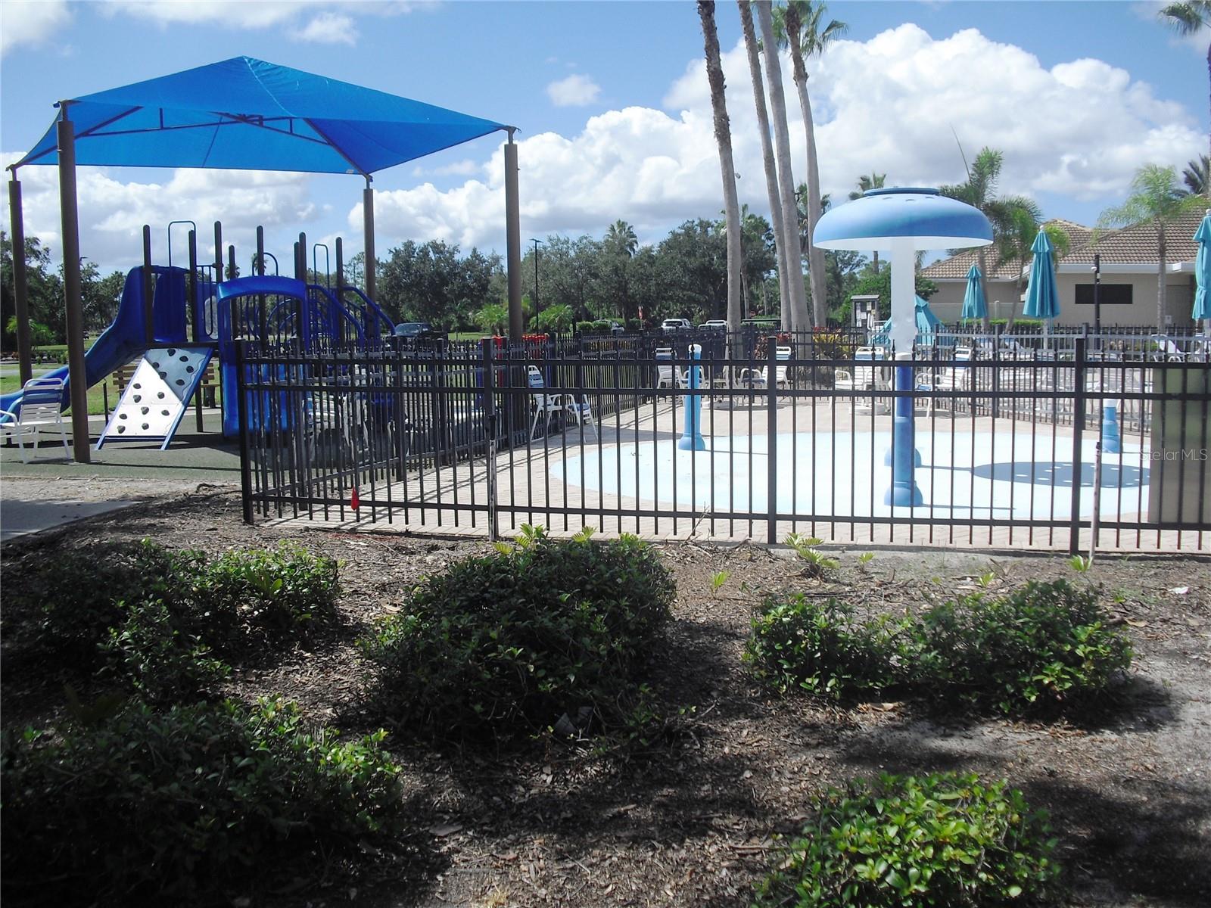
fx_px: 1259
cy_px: 454
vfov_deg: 39.7
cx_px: 606
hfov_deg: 51.4
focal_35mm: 36
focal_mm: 6.3
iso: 64
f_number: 7.8
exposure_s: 1/200
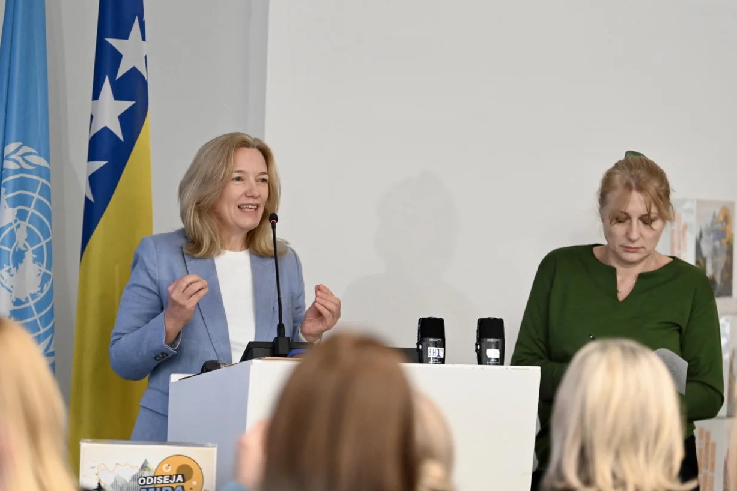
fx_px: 3091
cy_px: 245
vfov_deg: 9.1
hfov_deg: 13.6
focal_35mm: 151
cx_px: 369
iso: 2000
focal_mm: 150
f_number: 2.8
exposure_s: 1/500
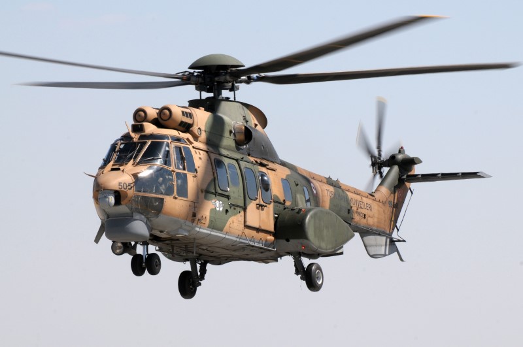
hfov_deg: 5.5
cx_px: 262
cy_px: 174
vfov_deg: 3.7
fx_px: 5440
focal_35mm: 375
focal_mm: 250
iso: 200
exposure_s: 1/320
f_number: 18
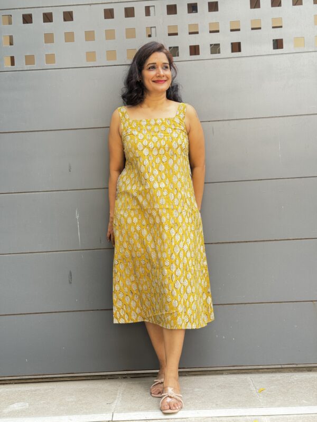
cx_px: 158
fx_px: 586
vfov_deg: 39.7
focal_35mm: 48
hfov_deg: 30.3
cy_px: 211
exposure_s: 1/121
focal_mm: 6.76
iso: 100
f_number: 1.78
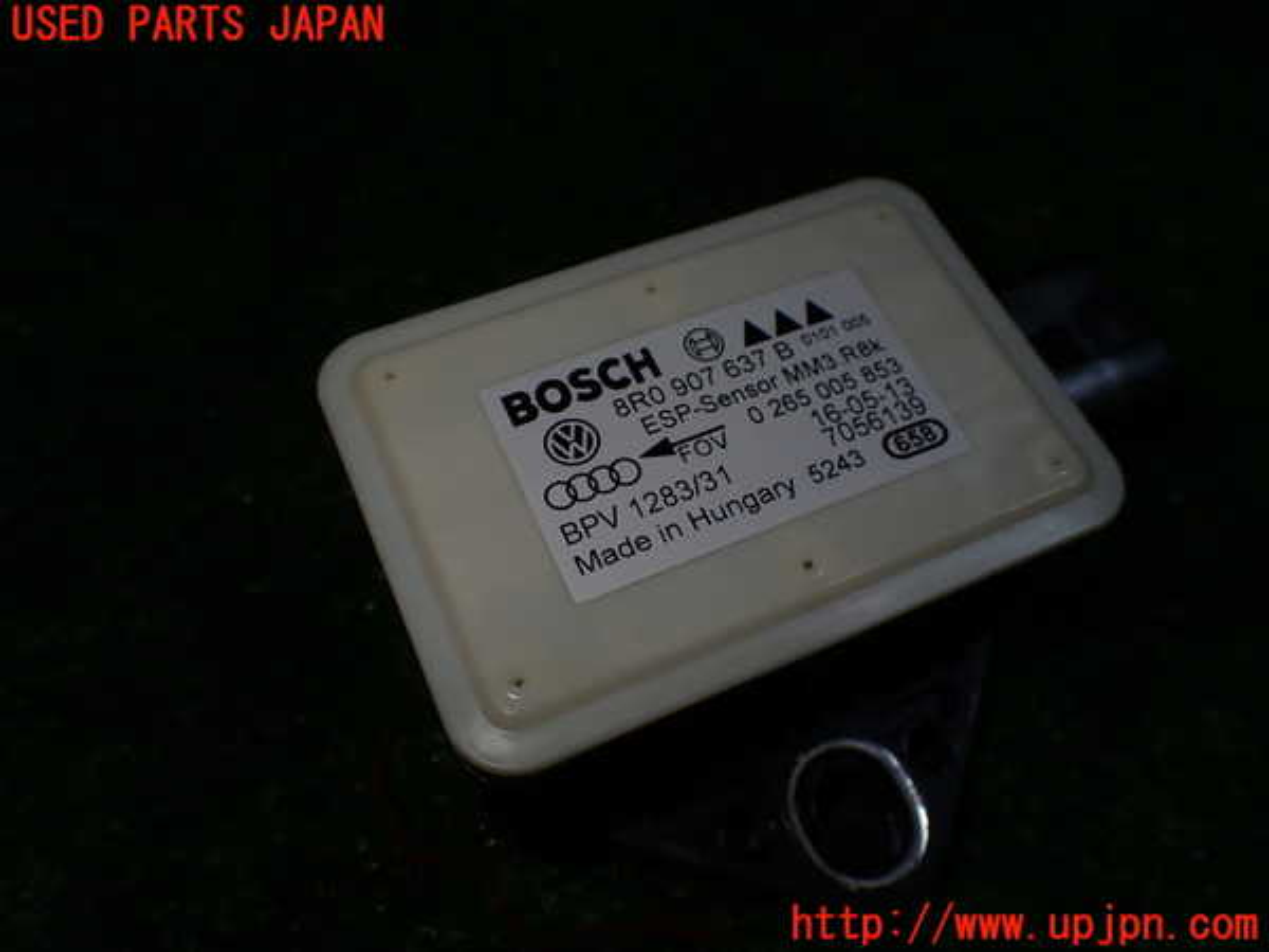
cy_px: 476
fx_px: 1100
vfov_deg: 46.8
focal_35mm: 30
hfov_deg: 60.0
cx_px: 634
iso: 100
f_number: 3.2
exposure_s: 1/250
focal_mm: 5.4
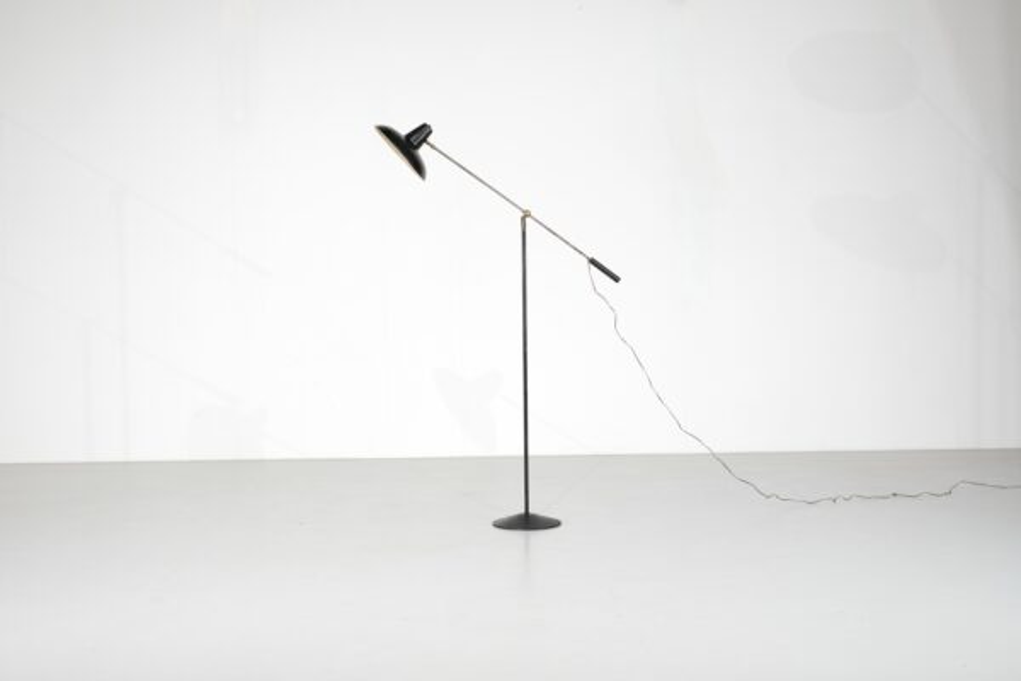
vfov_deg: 25.5
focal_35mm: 53
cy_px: 340
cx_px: 510
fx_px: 1503
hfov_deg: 37.5
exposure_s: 1/120
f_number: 4.5
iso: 800
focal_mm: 35
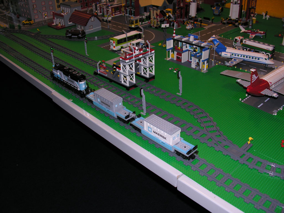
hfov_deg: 52.6
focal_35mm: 35
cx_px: 142
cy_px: 106
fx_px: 287
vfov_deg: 40.7
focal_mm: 8.9
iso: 50
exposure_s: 1/60.1
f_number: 2.8
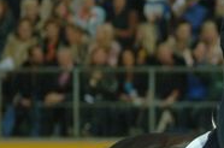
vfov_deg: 1.3
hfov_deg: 2.0
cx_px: 270
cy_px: 146
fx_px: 6424
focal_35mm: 1035
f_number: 2.8
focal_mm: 200
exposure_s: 1/320
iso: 640
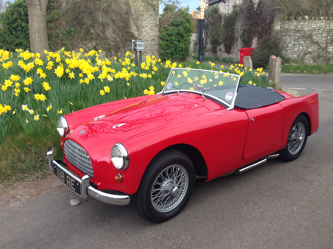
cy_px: 124
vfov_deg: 42.9
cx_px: 166
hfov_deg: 55.4
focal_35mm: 33
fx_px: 317
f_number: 2.4
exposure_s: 1/142
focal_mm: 4.12
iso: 50
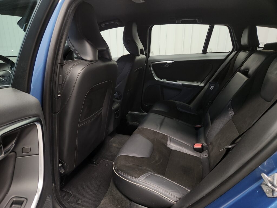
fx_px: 184
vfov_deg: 58.9
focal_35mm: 23
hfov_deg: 73.9
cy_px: 104
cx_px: 138
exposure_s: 1/100
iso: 400
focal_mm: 5.4
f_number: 1.8
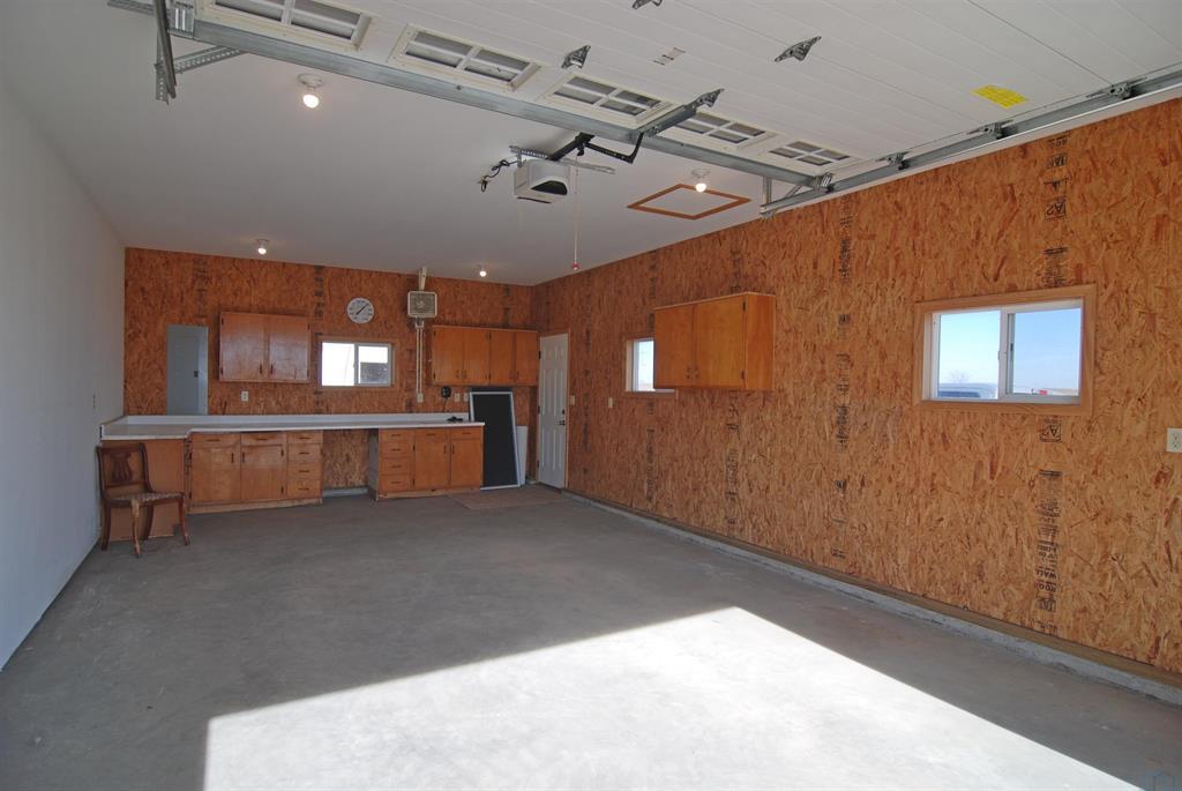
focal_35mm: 18
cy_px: 396
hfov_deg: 89.9
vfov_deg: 67.5
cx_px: 591
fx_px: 592
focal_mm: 12
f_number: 5.6
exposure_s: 1/125
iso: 100
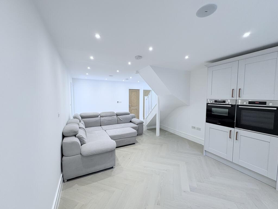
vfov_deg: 85.7
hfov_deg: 102.1
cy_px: 104
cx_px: 139
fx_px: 112
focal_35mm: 14
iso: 125
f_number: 2.2
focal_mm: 2.22
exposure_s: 1/100
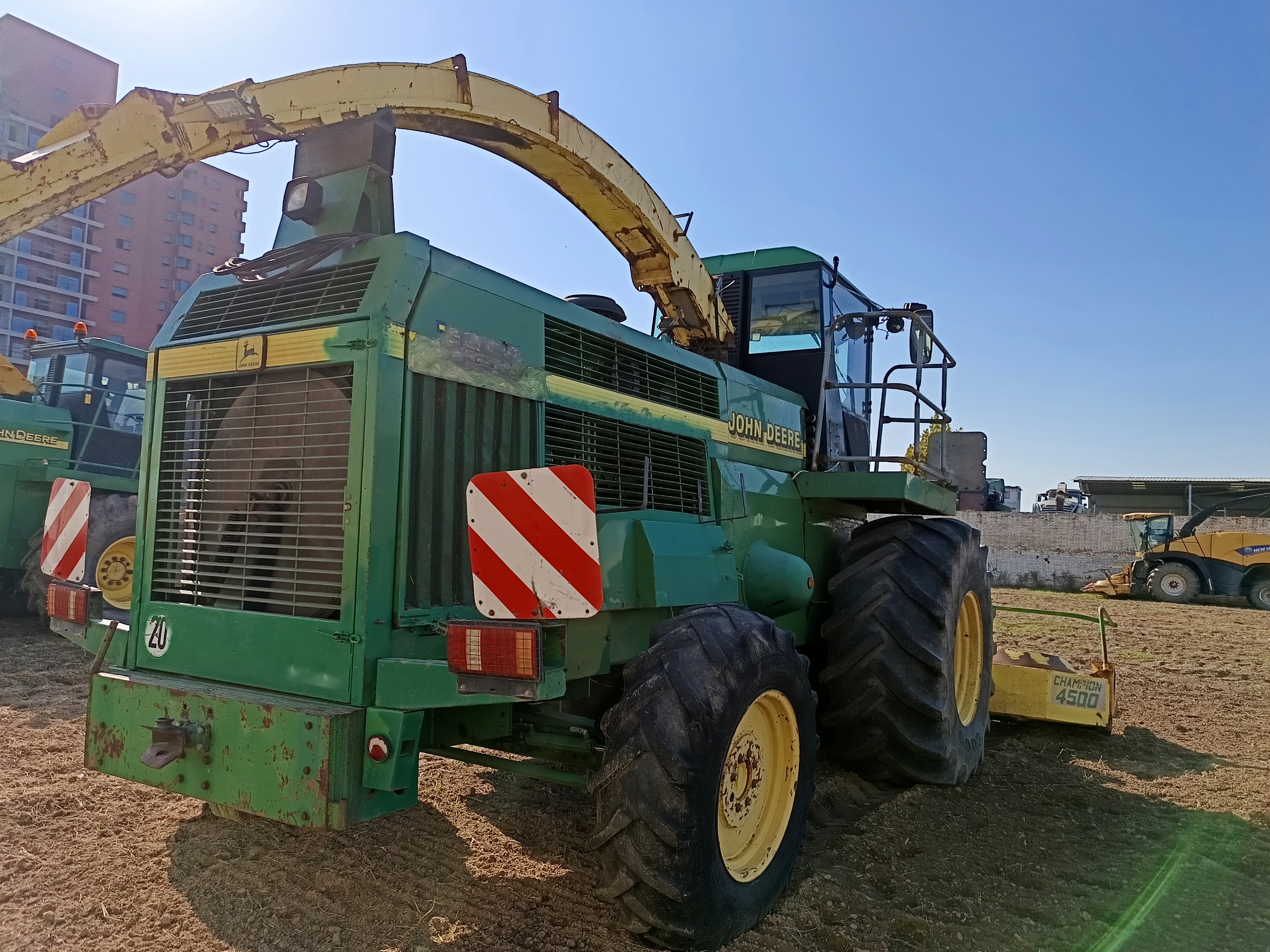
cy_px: 476
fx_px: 881
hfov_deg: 71.6
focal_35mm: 24
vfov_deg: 56.8
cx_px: 635
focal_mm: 5.31
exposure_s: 1/422
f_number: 1.7
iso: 51
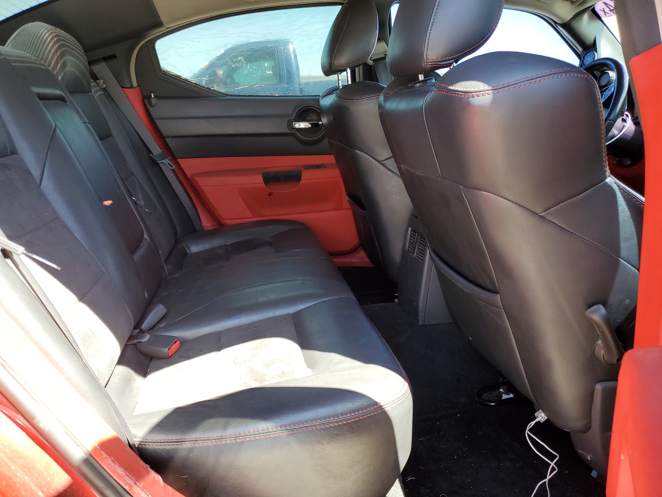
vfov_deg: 53.1
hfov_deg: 67.3
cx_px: 331
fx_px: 497
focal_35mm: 26
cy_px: 248
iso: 50
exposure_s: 1/139
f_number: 1.5
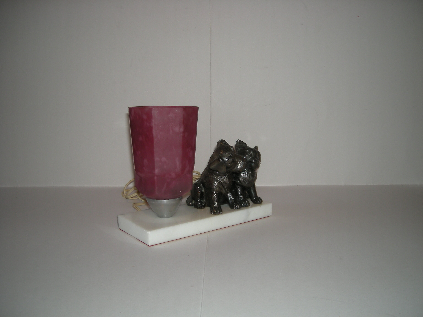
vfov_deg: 40.7
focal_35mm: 35
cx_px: 212
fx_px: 428
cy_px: 158
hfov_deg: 52.6
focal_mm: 5.7
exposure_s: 1/55
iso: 50
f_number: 2.8
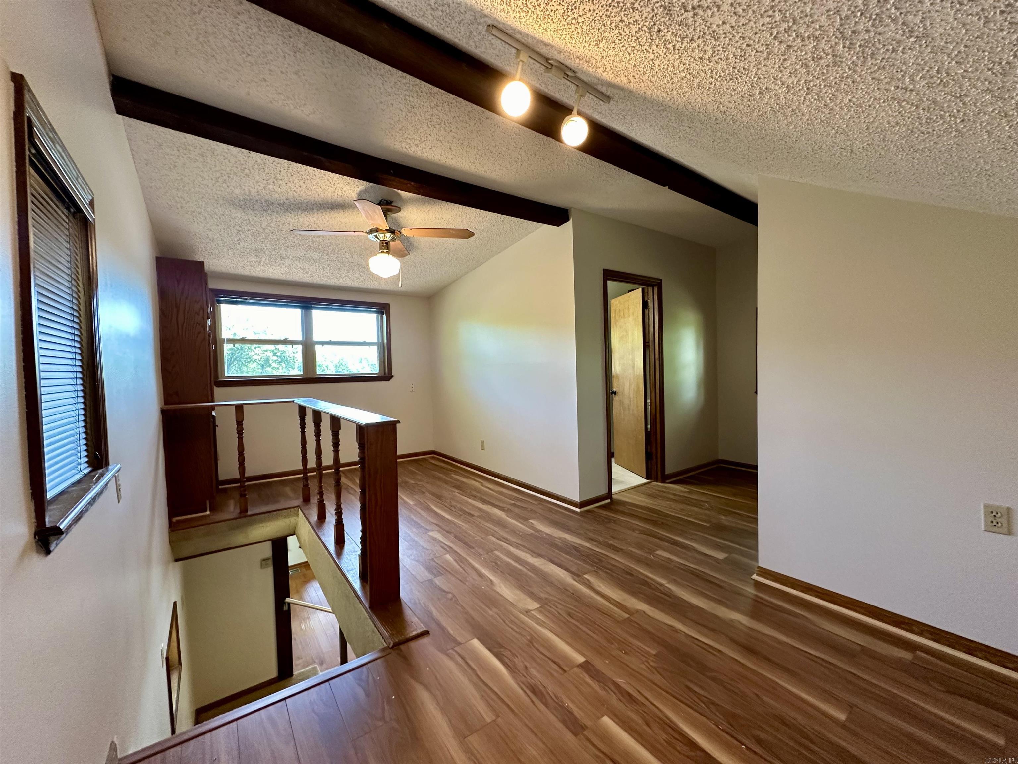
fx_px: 412
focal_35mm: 14
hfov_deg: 102.1
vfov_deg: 85.7
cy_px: 382
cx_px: 509
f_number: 2.2
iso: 200
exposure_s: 1/60
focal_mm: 2.22
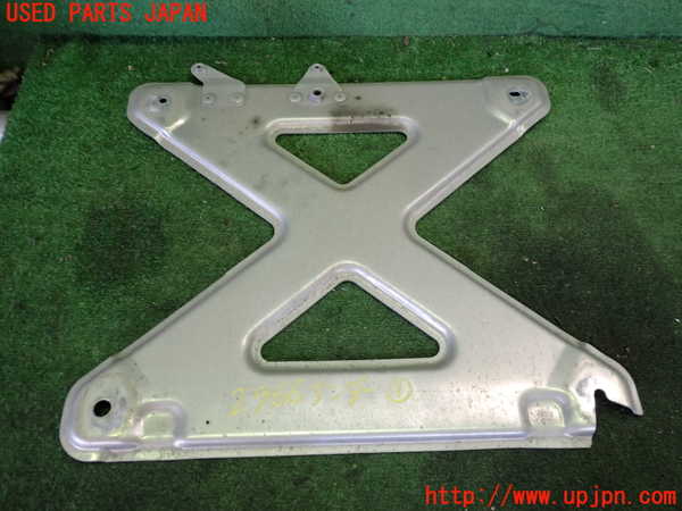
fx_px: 591
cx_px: 341
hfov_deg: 60.0
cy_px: 256
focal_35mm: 30
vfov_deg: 46.8
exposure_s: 1/30
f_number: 2.3
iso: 250
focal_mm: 5.4
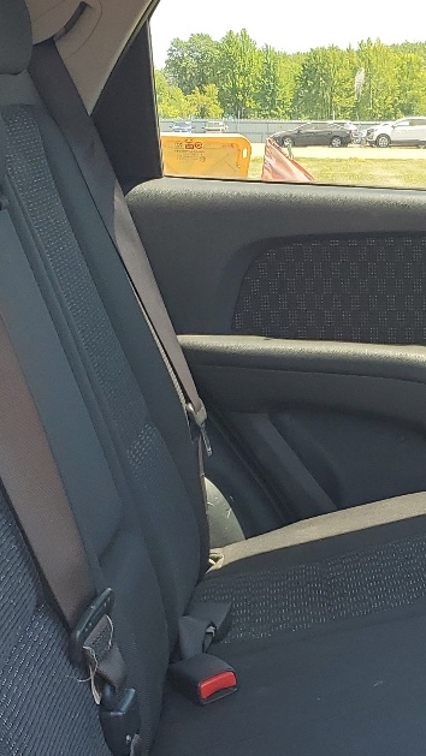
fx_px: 1445
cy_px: 526
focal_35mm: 72
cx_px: 416
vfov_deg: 29.1
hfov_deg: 16.5
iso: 50
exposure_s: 1/192
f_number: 1.5
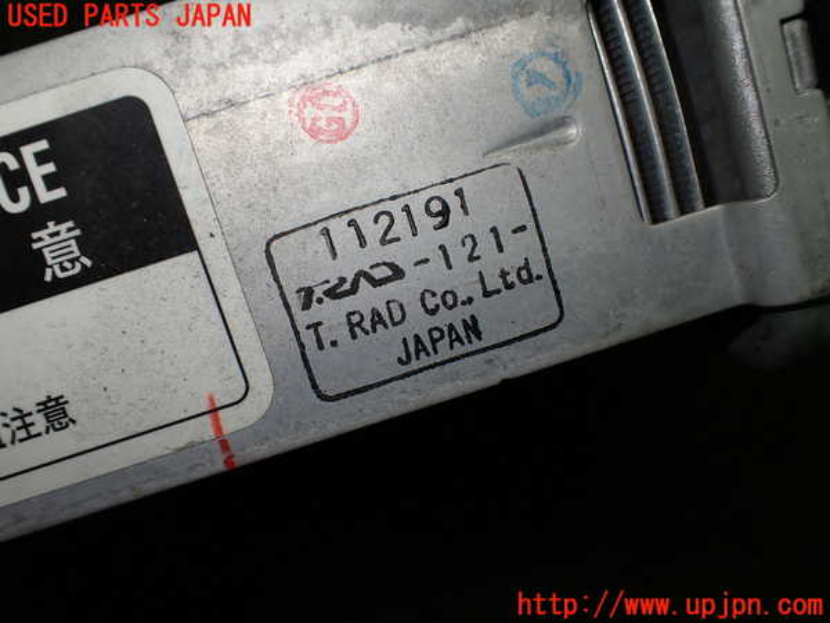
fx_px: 719
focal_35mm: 30
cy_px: 312
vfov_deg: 46.8
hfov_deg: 60.0
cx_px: 415
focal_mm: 5.4
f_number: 3.2
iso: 125
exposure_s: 1/125
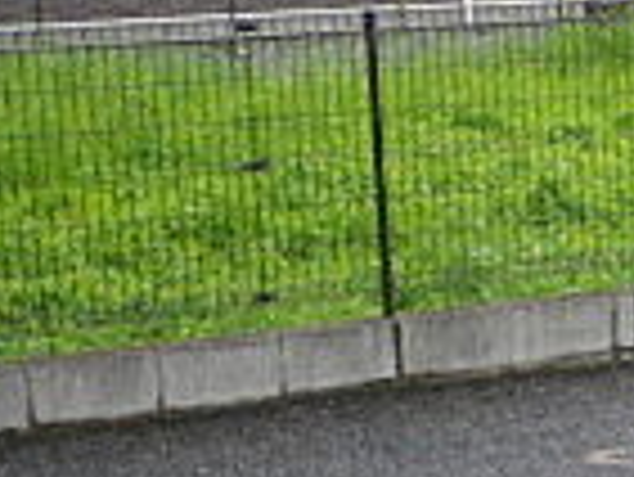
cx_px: 832
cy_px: 428
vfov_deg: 11.6
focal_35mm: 127
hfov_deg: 14.8
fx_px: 2328
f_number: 3.5
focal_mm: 5.05
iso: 80
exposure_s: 1/160
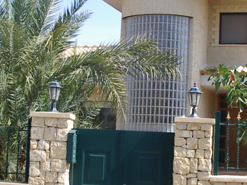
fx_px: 621
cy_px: 94
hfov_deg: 22.5
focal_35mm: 87
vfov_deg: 17.0
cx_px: 155
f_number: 4.8
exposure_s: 1/250
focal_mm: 5.8
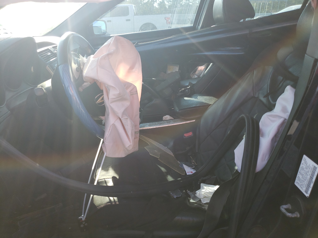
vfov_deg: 53.1
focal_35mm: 26
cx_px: 159
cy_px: 119
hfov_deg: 67.3
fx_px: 239
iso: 50
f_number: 1.5
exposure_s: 1/476
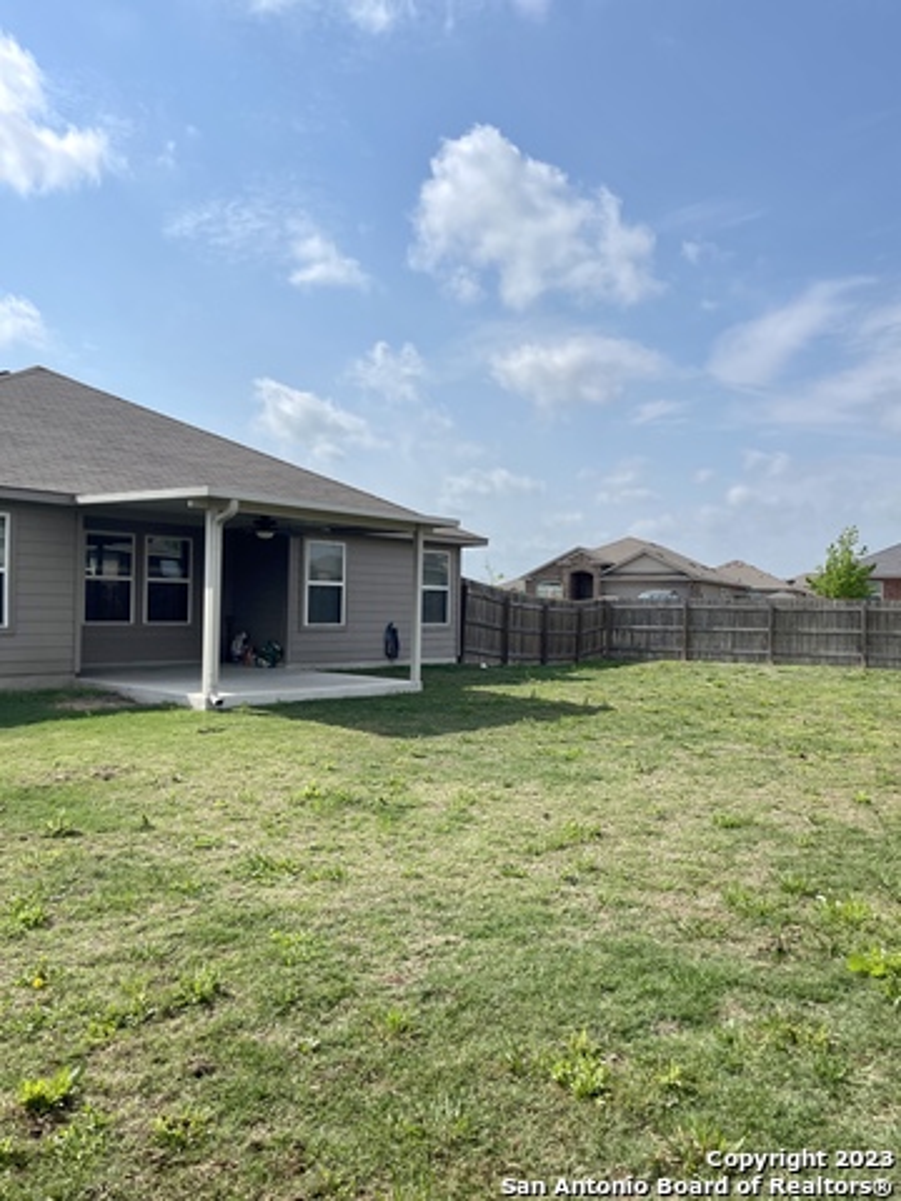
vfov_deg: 67.3
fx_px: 902
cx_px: 450
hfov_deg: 53.1
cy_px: 600
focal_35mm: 26
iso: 32
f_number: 1.6
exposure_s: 1/5917
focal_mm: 5.1
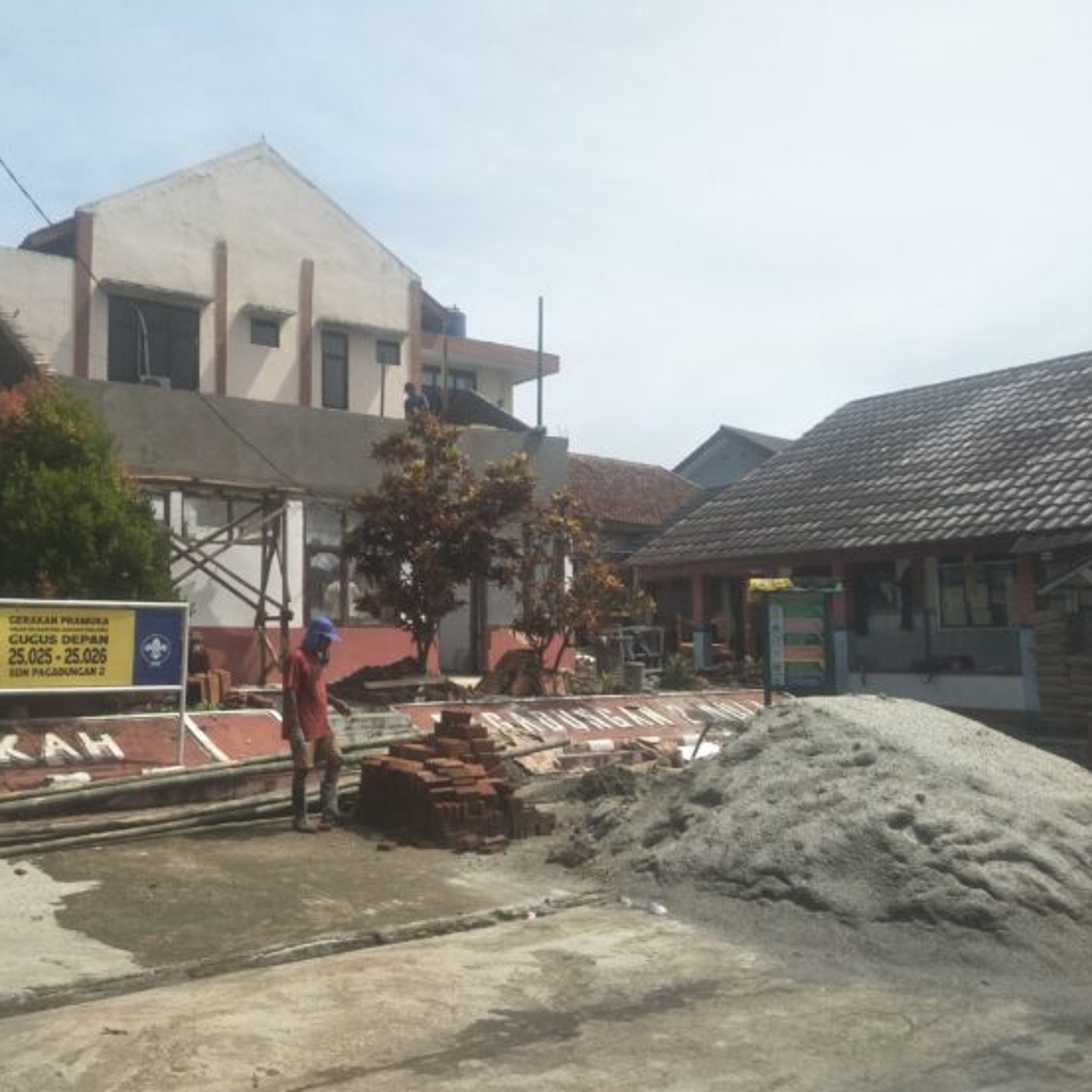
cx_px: 391
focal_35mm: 24
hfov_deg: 63.8
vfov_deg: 65.0
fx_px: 857
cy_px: 542
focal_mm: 3.46
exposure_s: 1/1276
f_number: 2.2
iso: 32
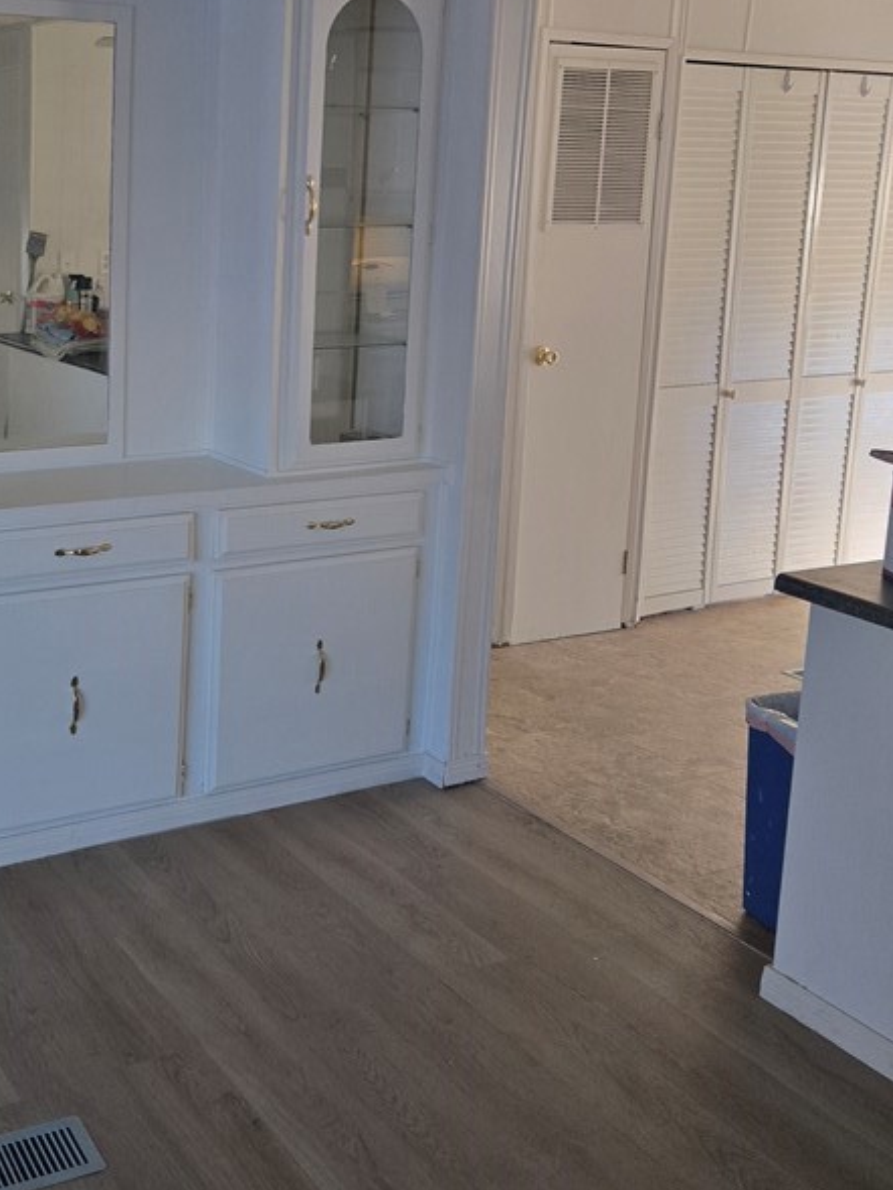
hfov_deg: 34.6
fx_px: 1375
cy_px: 420
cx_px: 150
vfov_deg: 46.2
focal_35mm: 40
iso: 250
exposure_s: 1/120
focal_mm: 5.4
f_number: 1.8
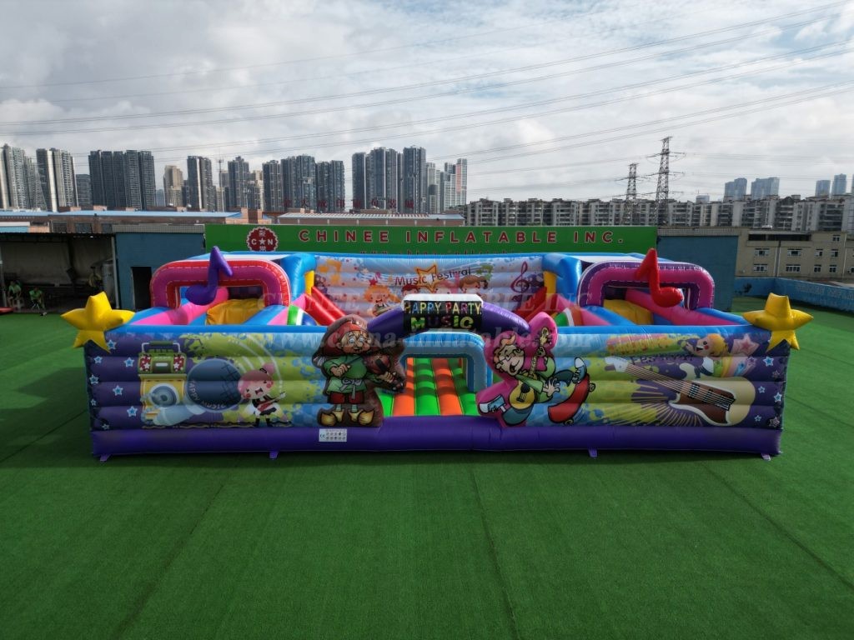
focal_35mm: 24
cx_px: 427
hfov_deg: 71.6
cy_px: 320
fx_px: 592
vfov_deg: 56.8
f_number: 1.7
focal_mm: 6.72
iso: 110
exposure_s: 1/3200
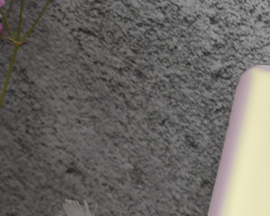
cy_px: 325
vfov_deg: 5.5
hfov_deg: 6.9
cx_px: 420
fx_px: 2214
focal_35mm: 277
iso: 100
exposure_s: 1/30
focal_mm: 45
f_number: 5
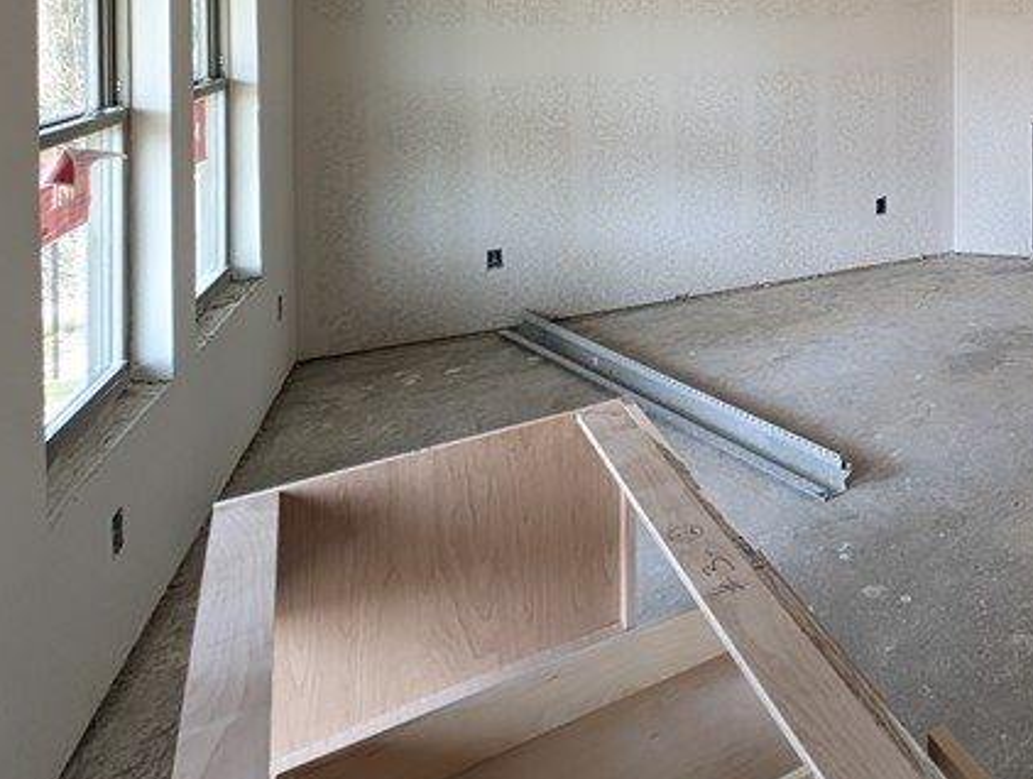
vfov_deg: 41.8
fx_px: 867
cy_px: -5
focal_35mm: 29
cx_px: 1144
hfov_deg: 45.5
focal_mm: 2.23
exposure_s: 1/23.8
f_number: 1.95
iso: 55
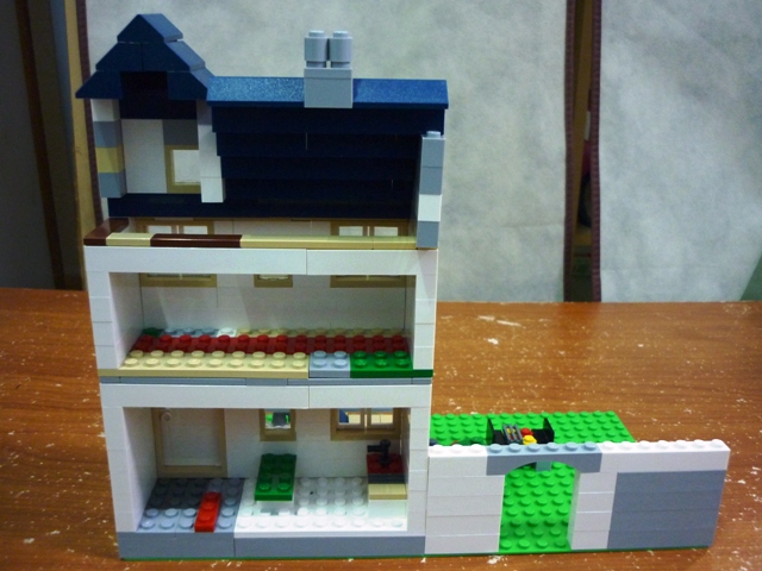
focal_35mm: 33
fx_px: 726
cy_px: 286
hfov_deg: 55.4
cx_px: 381
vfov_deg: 42.9
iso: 400
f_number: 2.8
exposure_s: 1/6
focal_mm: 5.5
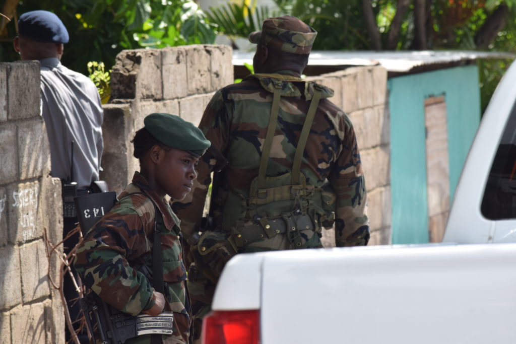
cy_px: 172
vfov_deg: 5.4
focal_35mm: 255
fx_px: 3655
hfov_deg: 8.1
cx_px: 258
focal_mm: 170
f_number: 7.1
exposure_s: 1/200
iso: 100
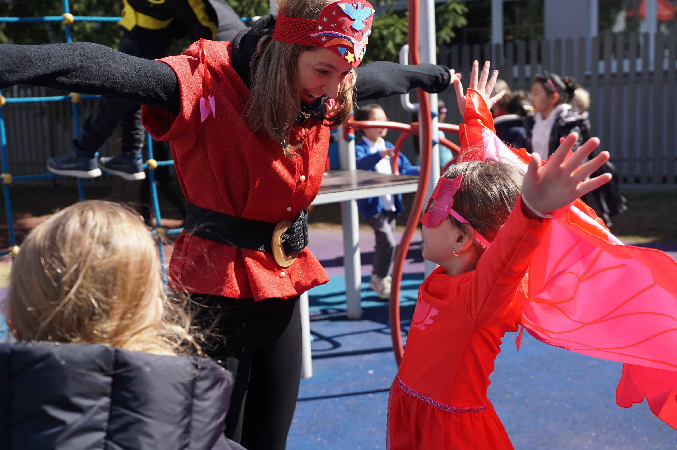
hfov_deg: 41.1
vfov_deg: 28.0
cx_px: 338
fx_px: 902
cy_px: 225
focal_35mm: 48
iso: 400
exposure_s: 1/2000
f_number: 4
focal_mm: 32
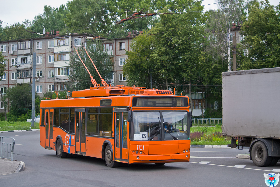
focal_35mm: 82
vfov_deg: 16.6
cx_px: 140
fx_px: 642
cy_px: 94
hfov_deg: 24.6
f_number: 5
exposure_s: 1/320
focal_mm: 55
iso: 400
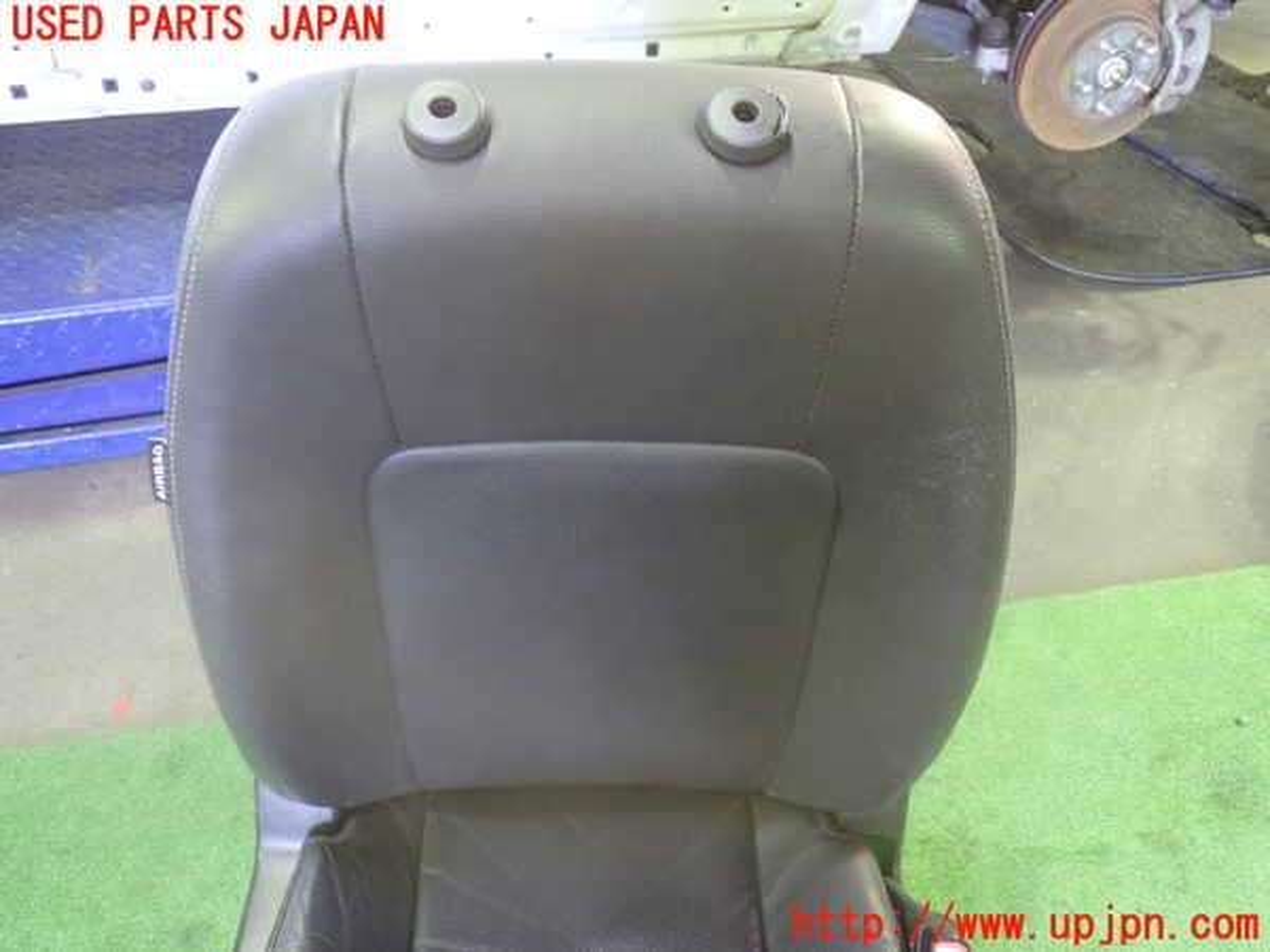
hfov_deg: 60.0
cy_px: 476
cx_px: 635
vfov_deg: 46.8
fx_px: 1101
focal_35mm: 30
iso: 800
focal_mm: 5.4
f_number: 2.3
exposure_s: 1/15
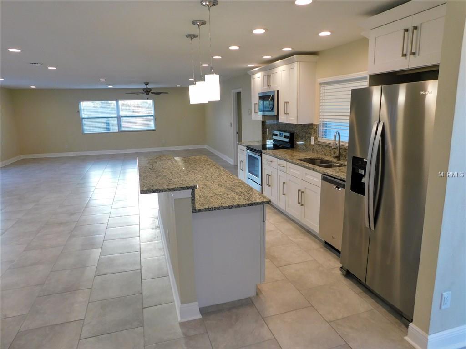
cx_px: 233
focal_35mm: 23
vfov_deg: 58.9
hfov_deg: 73.9
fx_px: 310
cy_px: 174
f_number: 3
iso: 125
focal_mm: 4
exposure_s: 1/50
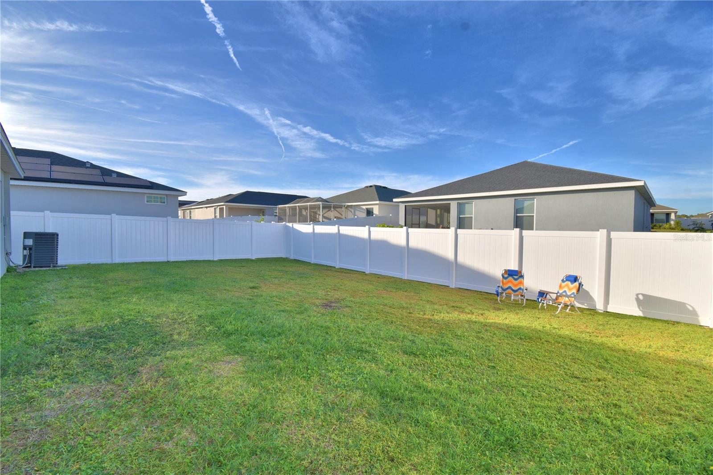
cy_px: 238
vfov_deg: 77.3
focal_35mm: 15
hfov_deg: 100.4
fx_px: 297
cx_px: 356
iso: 100
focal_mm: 10
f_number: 10
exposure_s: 1/250
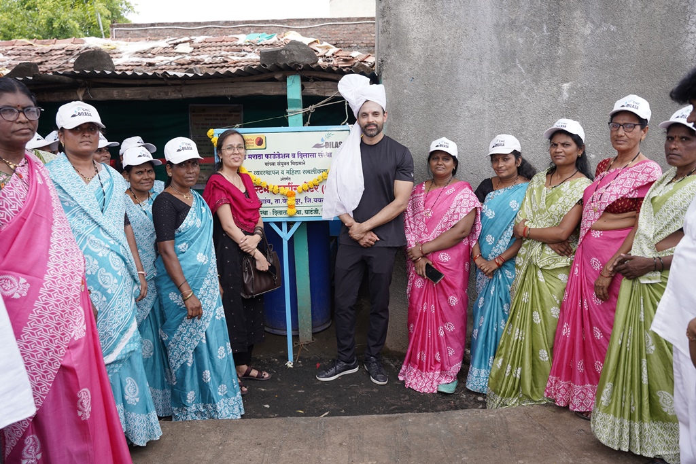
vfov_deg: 44.7
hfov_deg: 63.3
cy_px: 232
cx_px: 348
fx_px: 565
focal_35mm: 29
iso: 100
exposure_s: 1/250
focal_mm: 29.2
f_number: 4
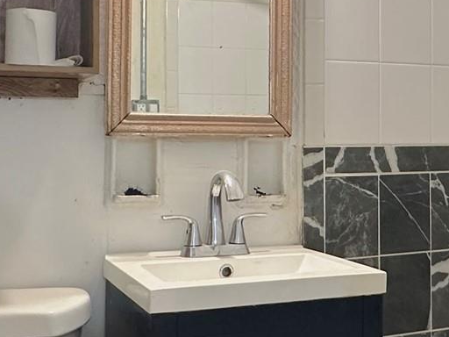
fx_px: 726
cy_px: 128
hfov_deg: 34.2
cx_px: 273
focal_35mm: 56
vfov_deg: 26.0
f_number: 2.2
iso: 320
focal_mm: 2.22
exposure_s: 1/60
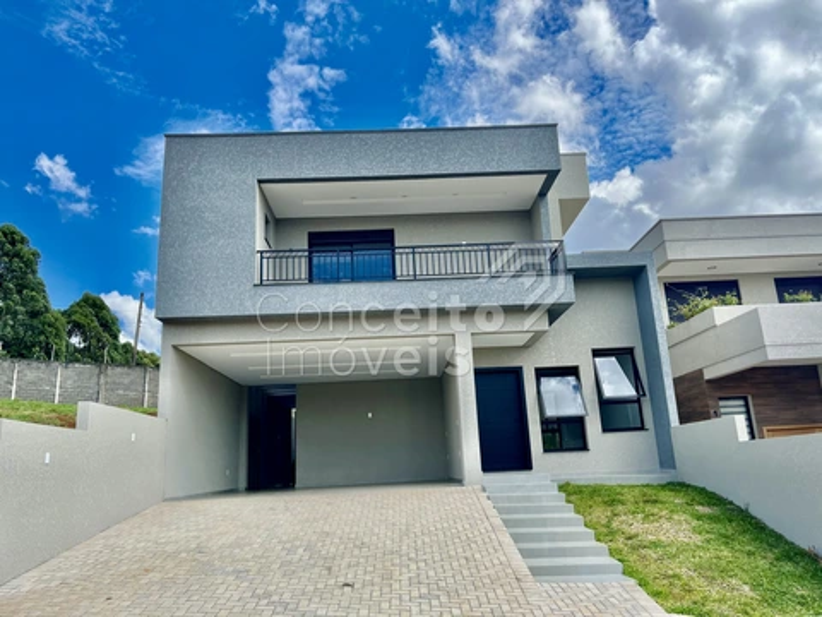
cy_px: 308
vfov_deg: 53.1
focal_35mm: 26
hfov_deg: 67.3
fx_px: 617
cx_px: 411
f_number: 1.6
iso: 50
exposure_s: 1/2571
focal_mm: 5.1
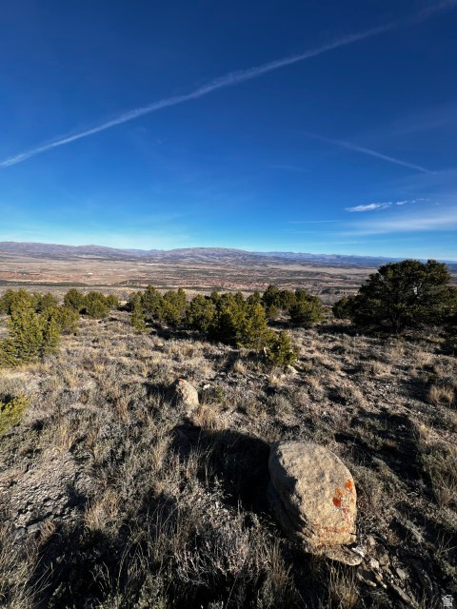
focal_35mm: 13
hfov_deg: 89.9
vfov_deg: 106.2
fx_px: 229
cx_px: 228
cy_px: 304
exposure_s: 1/1309
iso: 32
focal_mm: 1.57
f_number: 1.8
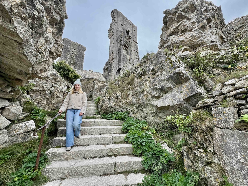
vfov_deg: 85.7
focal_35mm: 14
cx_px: 124
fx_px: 100
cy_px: 93
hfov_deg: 102.1
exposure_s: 1/99
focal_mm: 2.22
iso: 50
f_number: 2.2
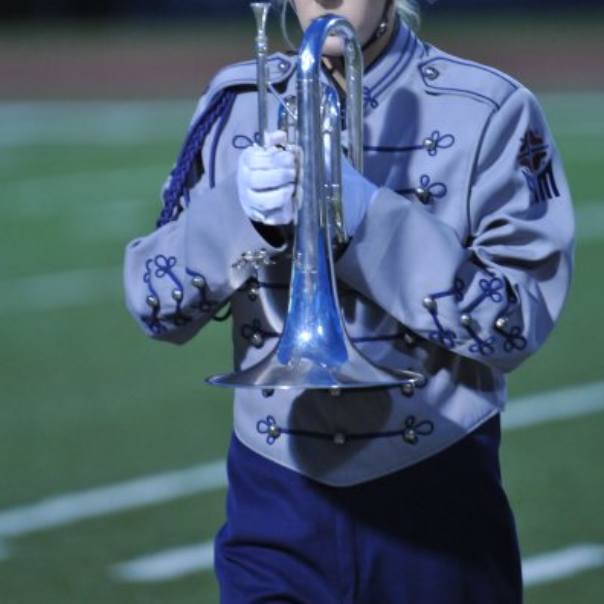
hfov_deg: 4.5
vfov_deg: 4.5
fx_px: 7620
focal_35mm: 386
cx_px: 301
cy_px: 174
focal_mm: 200
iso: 1600
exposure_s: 1/200
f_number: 2.8
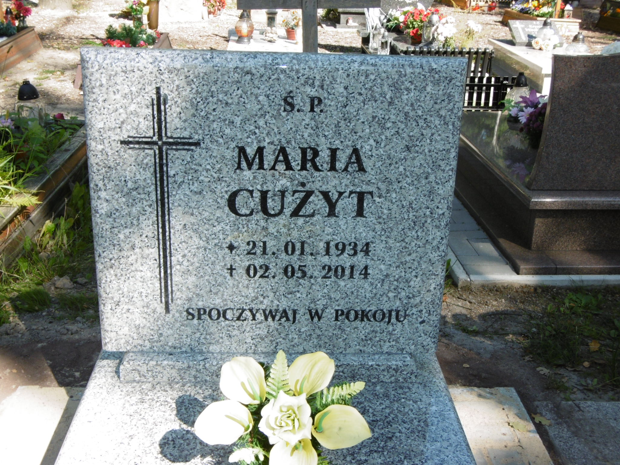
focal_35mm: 43
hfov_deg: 43.9
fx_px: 770
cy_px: 232
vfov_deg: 33.6
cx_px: 310
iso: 100
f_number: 3.8
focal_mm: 7.7
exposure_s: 1/250
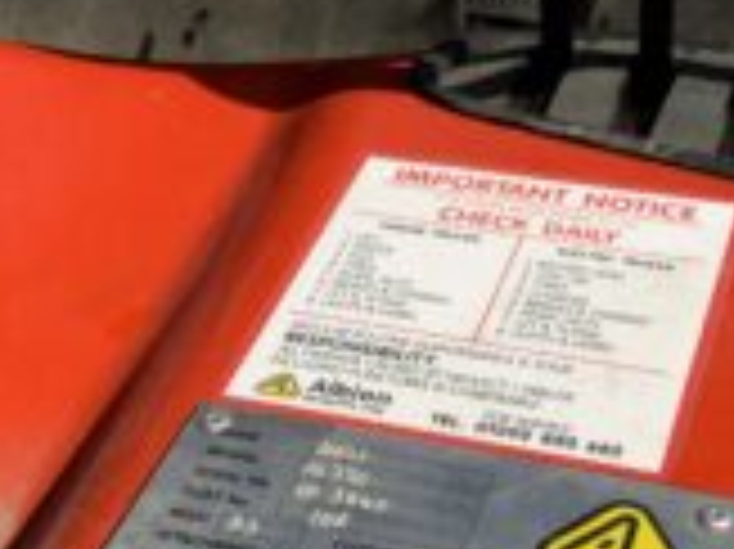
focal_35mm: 64
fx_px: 1356
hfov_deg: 30.2
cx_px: 441
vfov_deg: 21.9
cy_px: 576
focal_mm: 3
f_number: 1.8
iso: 16
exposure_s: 1/2227
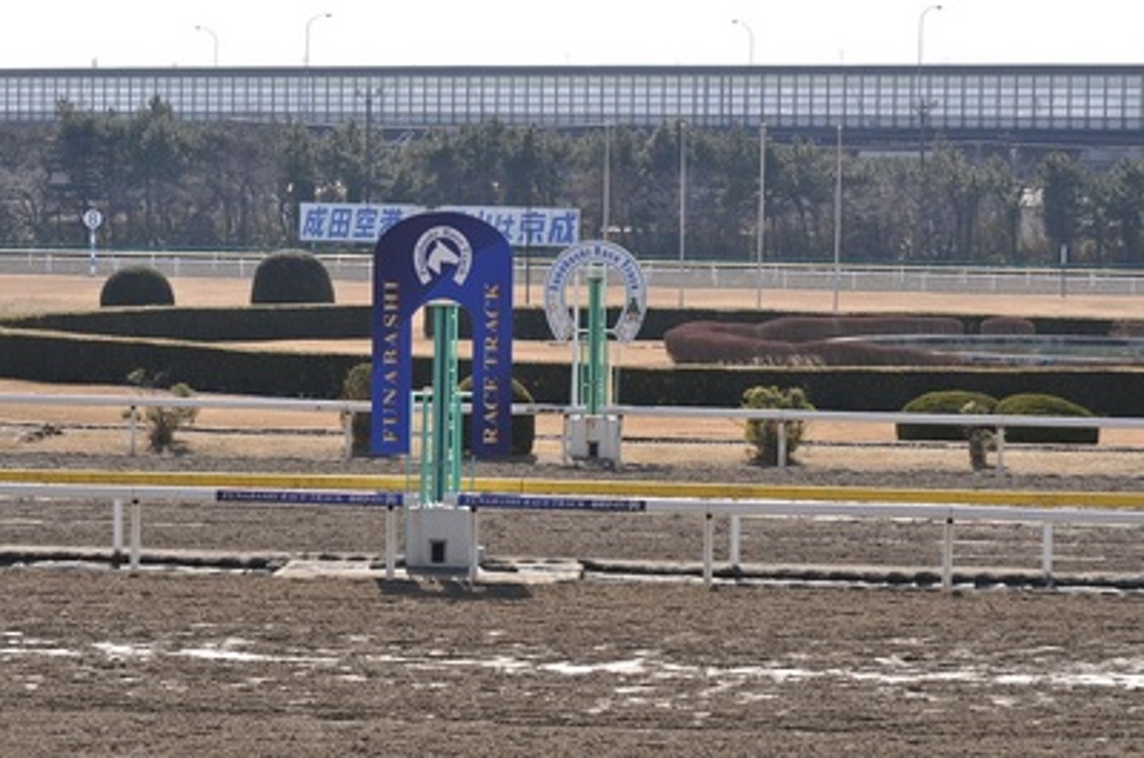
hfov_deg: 17.1
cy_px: 379
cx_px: 572
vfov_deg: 11.4
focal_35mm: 120
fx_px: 3806
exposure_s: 1/800
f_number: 8
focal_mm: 80
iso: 320
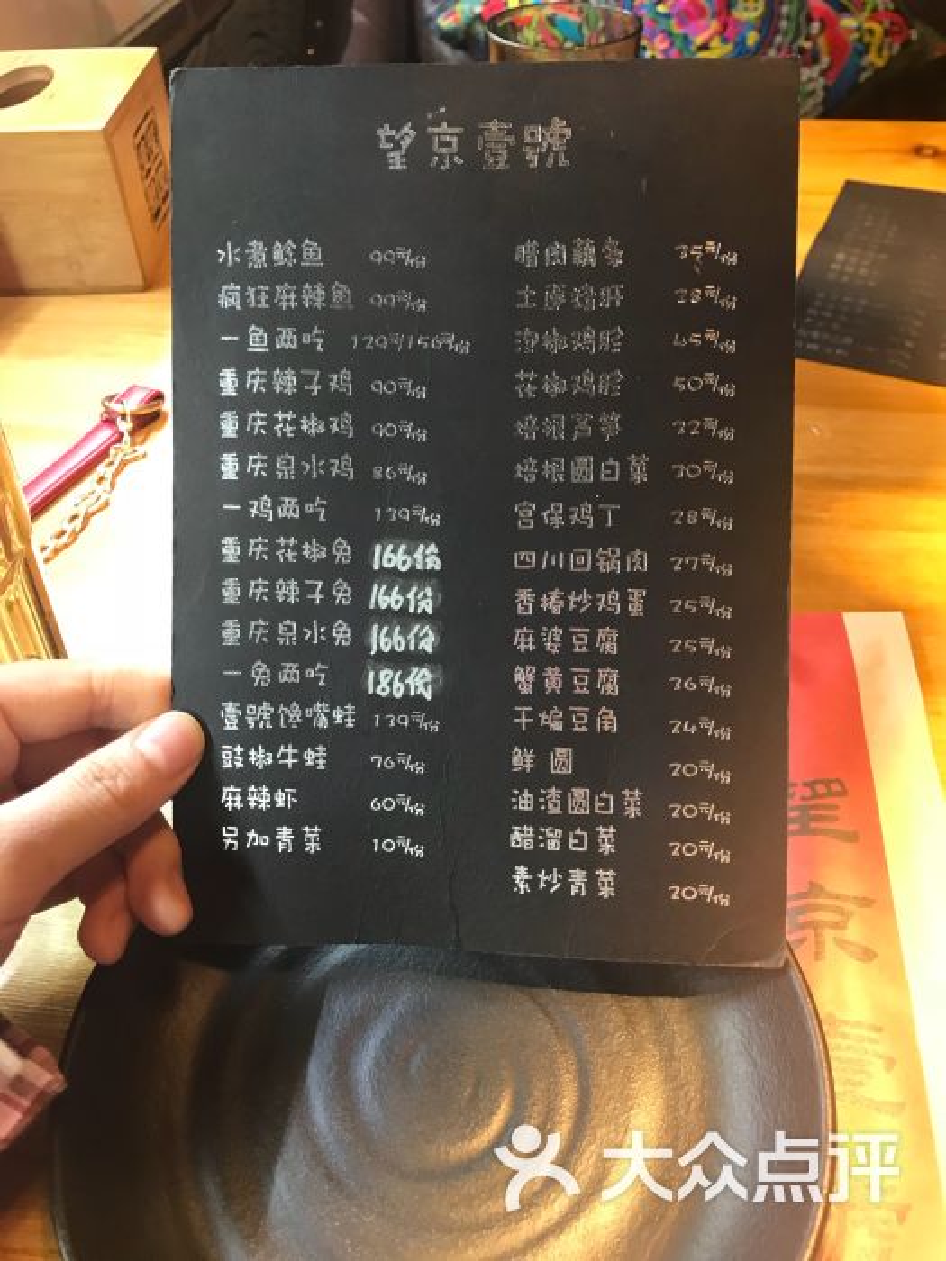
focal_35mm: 28
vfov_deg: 63.4
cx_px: 473
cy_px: 630
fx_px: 1020
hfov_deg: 49.7
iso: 64
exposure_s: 1/16
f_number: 1.8
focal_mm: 3.99
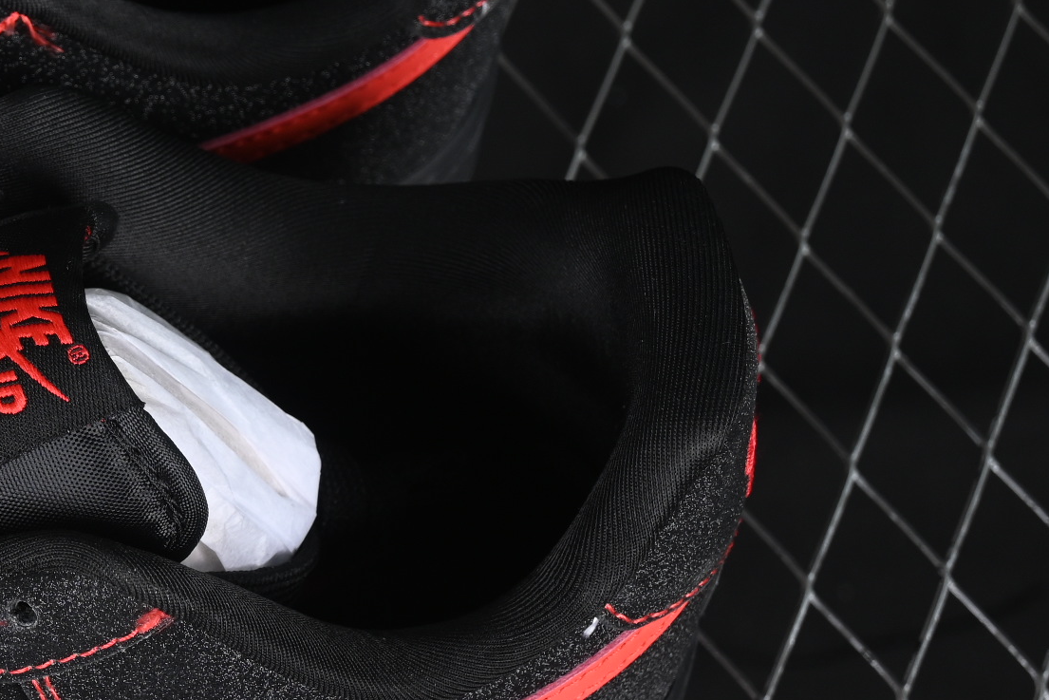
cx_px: -254
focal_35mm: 189
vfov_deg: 7.3
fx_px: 5508
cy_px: 355
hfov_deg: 10.7
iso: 160
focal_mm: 50
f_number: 6.3
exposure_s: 1/40
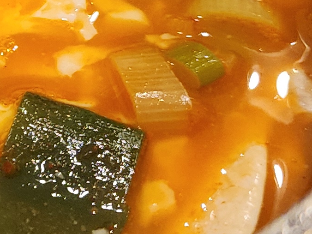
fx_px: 1226
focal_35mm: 136
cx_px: -202
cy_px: -57
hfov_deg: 13.4
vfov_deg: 10.7
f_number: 1.8
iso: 500
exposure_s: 1/120
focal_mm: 6.4
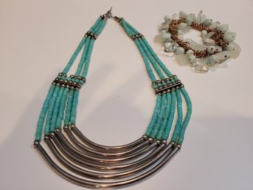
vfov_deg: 53.0
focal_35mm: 26
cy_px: 95
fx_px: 190
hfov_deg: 67.3
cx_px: 126
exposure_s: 1/120
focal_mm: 5.4
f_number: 1.8
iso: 320
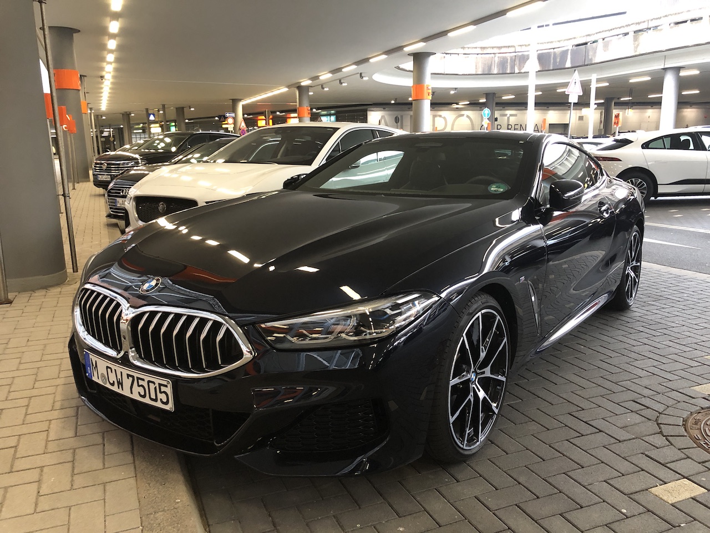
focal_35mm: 28
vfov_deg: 49.7
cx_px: 355
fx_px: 574
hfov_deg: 63.4
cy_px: 266
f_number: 1.8
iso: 100
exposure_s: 1/17
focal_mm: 4
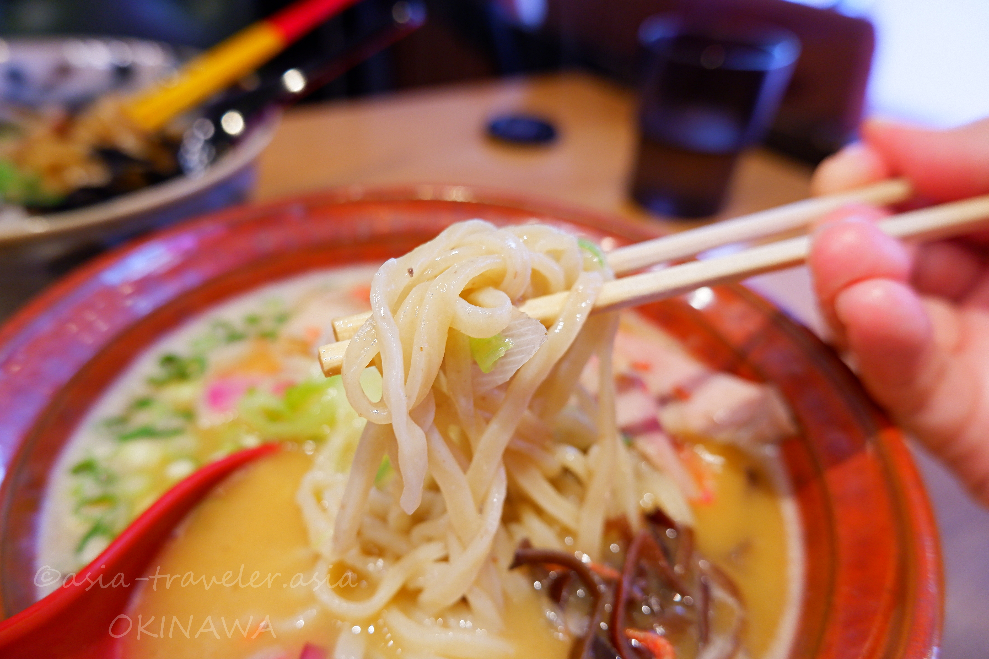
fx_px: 659
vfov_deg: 53.1
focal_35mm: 24
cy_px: 332
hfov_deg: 73.7
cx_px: 479
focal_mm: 15
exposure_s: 1/34
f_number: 3.5
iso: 400
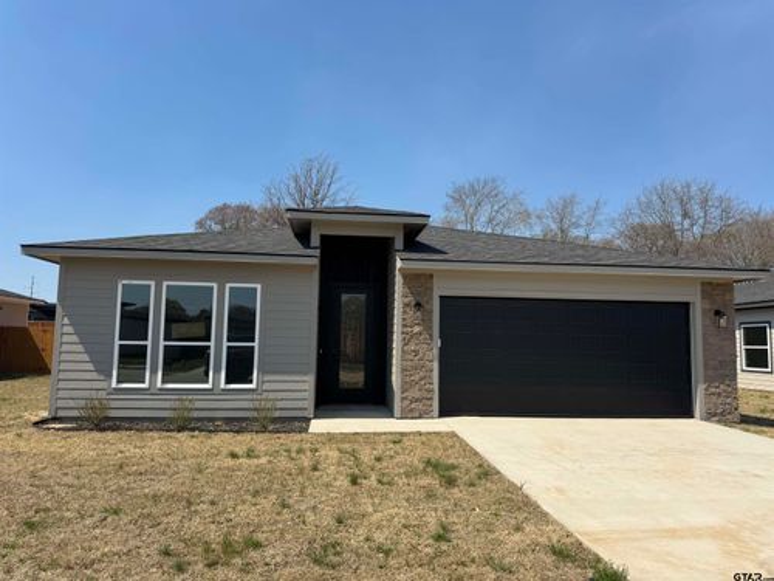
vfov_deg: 56.8
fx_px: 537
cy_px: 290
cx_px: 387
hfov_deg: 71.6
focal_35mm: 24
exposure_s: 1/4950
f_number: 1.78
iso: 80
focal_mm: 6.76
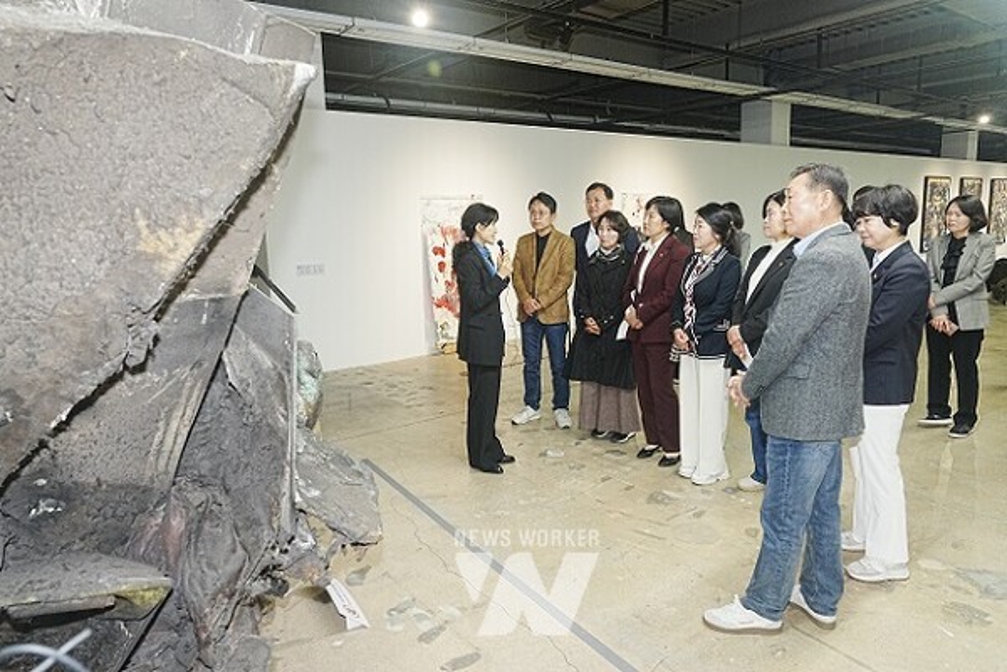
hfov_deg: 73.7
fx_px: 671
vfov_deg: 53.1
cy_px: 336
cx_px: 504
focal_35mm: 24
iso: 2500
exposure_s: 1/60
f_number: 6.3
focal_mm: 24
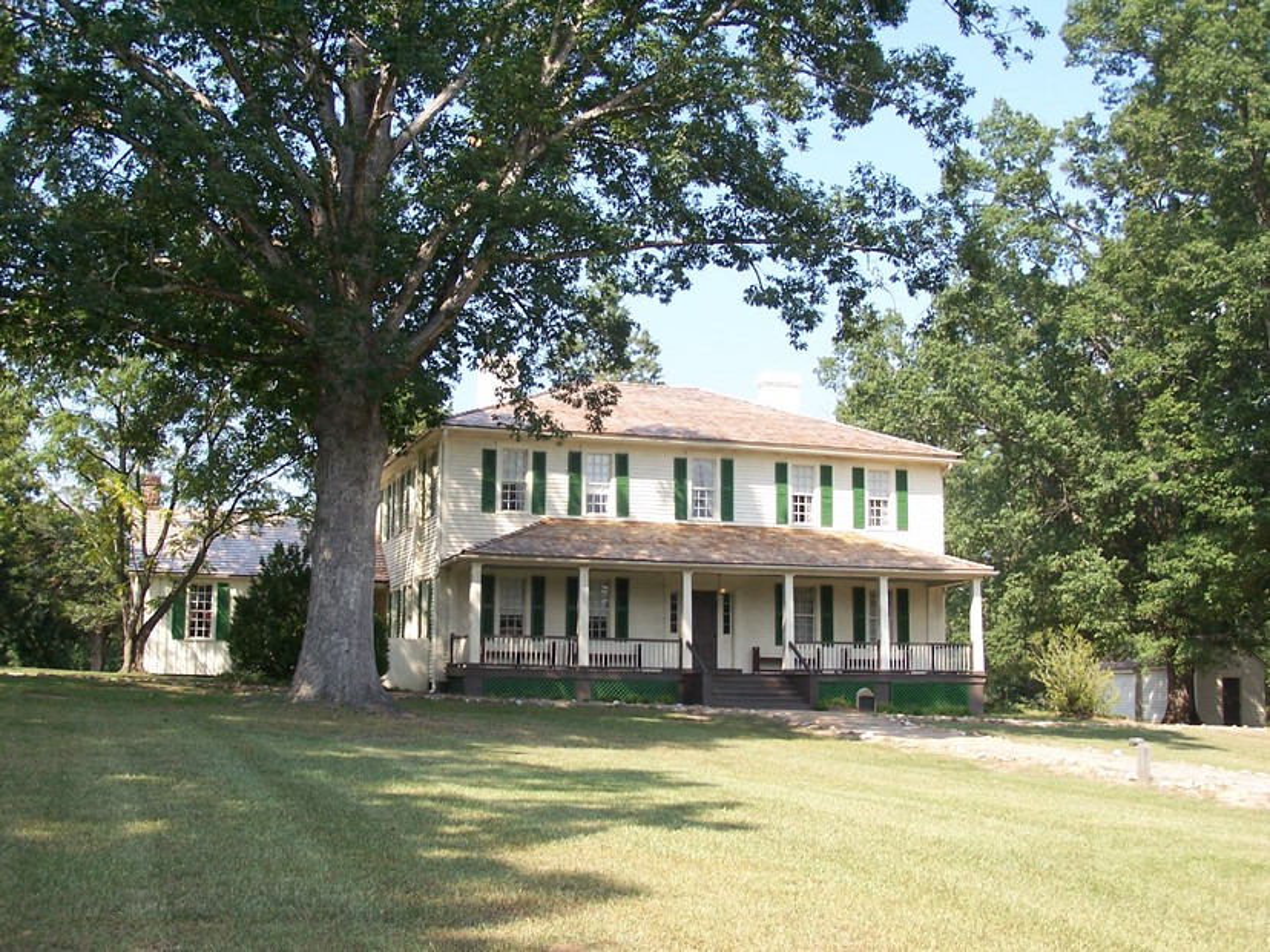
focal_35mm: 51
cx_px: 635
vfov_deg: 28.6
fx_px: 1871
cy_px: 476
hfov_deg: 37.5
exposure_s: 1/350
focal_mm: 8.5
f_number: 3.2
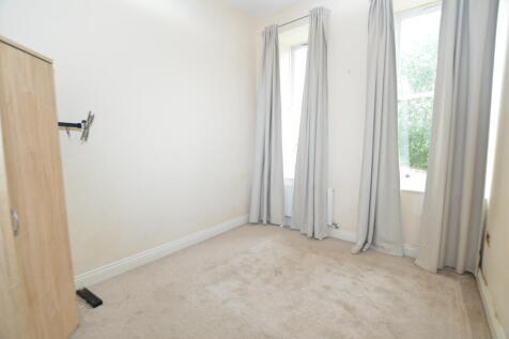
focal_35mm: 15
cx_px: 254
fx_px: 212
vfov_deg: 77.3
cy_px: 170
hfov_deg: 100.4
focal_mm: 10
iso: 400
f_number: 5
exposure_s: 1/100
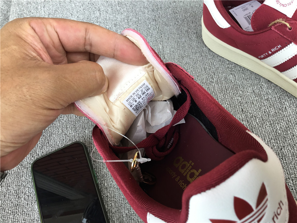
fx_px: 266
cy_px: 112
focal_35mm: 31
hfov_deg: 58.4
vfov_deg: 45.4
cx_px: 148
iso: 25
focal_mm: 3.3
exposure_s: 1/120
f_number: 2.4
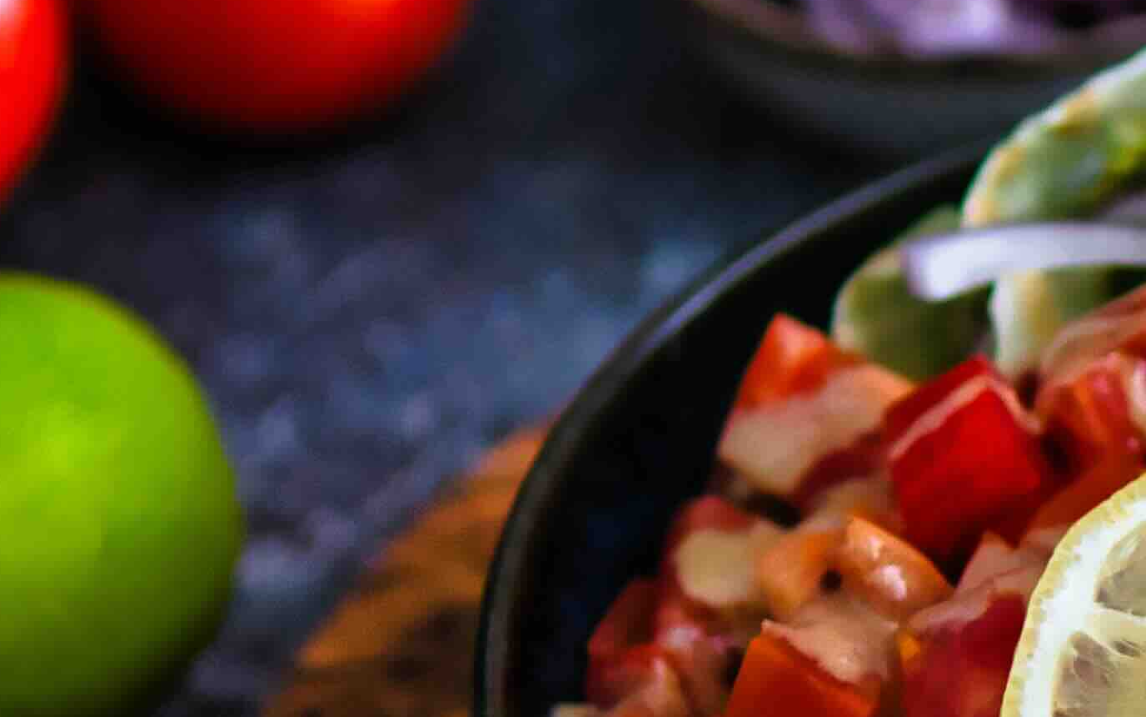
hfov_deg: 9.3
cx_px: 1447
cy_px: 608
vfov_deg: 5.9
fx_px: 6965
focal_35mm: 223
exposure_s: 1/80
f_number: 1.8
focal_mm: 35
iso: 1100
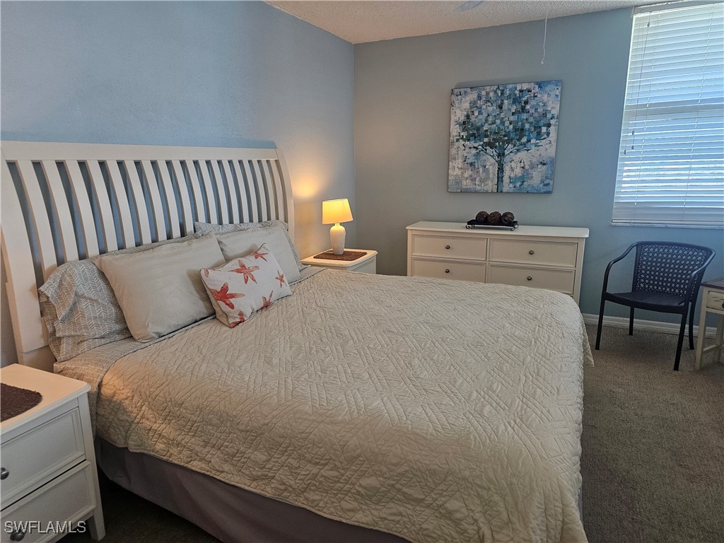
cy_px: 272
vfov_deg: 58.9
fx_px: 481
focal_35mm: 23
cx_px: 362
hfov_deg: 73.9
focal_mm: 6.3
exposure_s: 1/120
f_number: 1.7
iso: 320
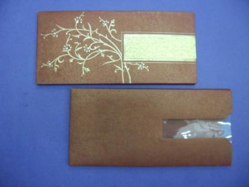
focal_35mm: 27
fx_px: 194
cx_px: 124
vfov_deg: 51.4
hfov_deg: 65.3
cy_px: 94
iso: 200
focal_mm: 4.9
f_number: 3.5
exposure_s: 1/22
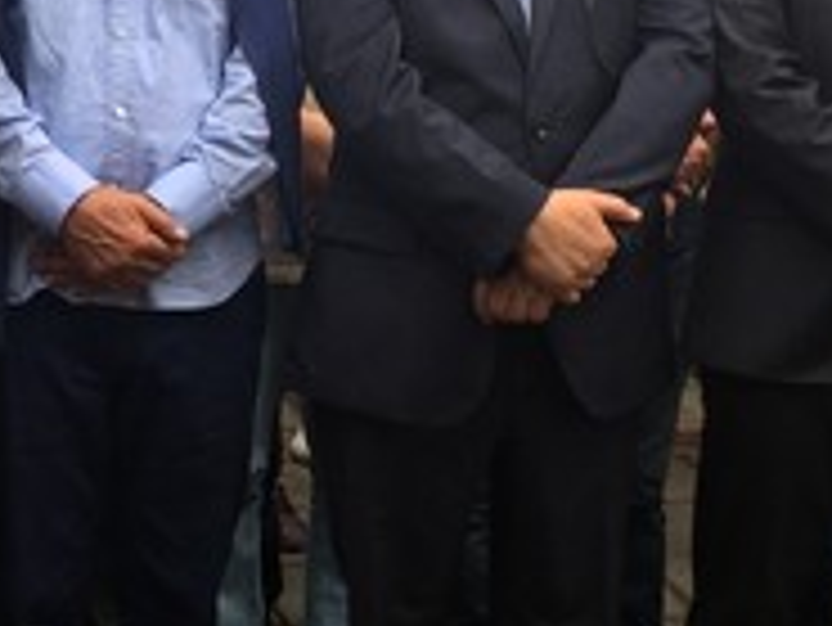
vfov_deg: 14.1
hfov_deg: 18.3
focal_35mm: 105
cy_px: 410
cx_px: 22
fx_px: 2525
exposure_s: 1/154
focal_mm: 4.15
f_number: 2.2
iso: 32
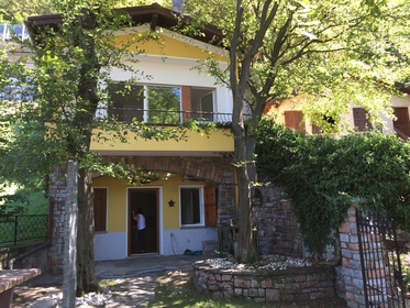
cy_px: 154
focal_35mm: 29
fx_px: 344
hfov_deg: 61.6
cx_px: 205
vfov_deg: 48.3
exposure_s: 1/100
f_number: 2.2
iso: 32
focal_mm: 4.15
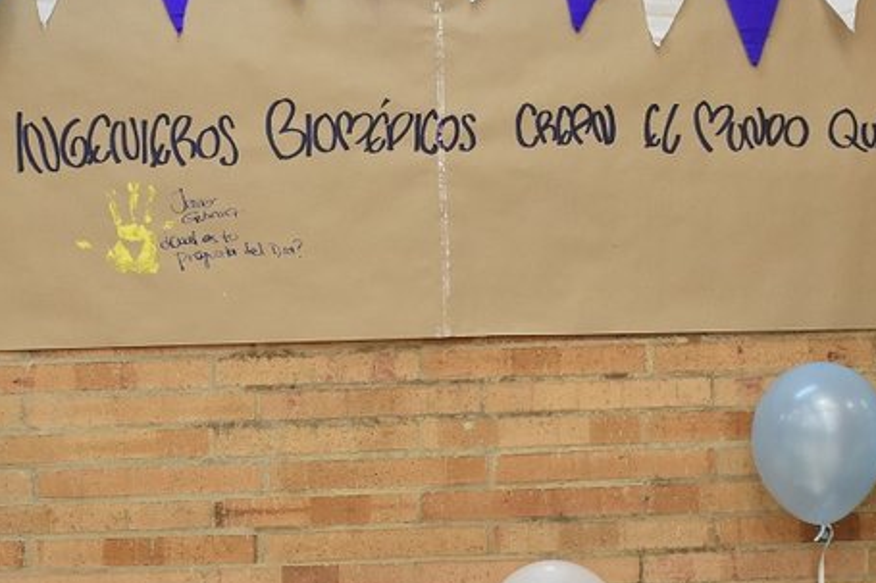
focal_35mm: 87
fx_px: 2116
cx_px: 408
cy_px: 412
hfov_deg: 23.4
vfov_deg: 15.6
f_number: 5
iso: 800
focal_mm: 22
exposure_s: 1/100
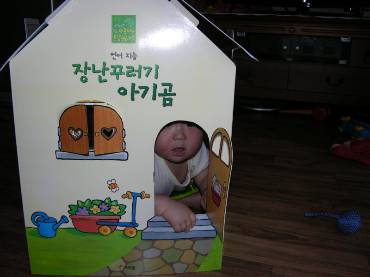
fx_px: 374
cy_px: 138
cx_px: 185
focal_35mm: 35
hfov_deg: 52.6
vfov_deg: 40.7
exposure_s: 1/60.1
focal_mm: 8.9
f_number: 2.8
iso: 50
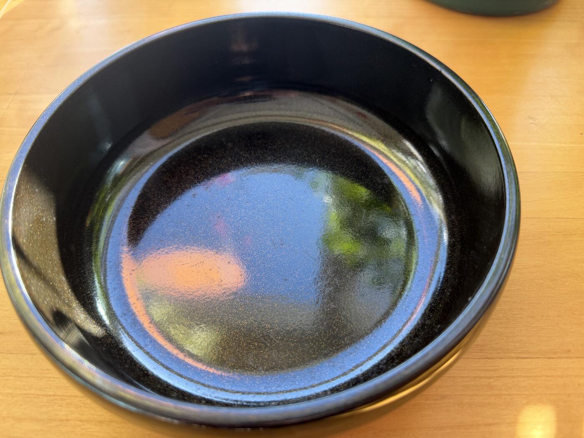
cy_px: 219
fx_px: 405
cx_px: 292
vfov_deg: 56.8
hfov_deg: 71.6
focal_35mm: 24
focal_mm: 6.76
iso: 100
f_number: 1.78
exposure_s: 1/121
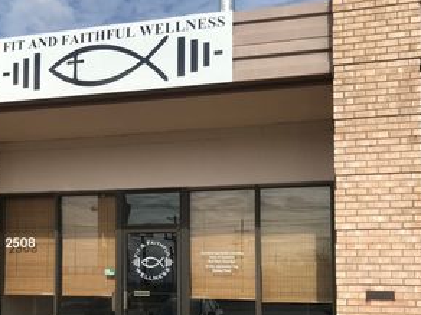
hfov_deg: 39.4
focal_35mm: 48
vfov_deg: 29.5
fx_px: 584
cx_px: 154
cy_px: 258
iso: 20
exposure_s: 1/3546
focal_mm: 3.99
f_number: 1.8
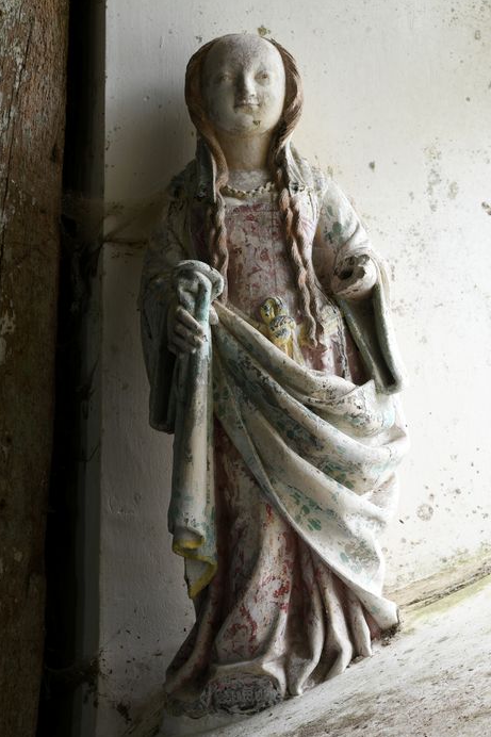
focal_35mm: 86
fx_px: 1760
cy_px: 366
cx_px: 246
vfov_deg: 23.6
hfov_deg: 15.9
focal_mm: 85
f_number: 10
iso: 64
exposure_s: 4
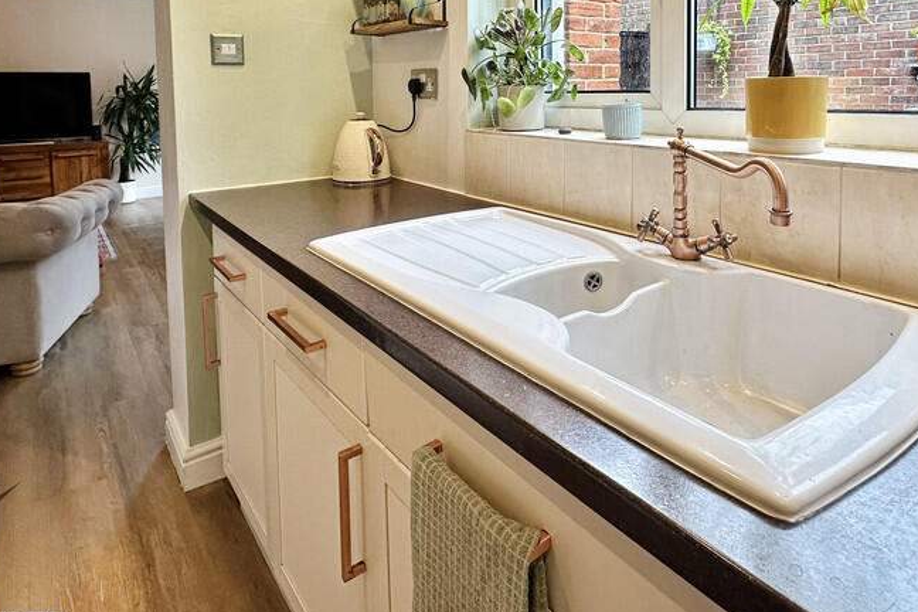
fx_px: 586
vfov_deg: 51.6
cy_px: 122
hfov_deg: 75.9
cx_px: 503
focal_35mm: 23
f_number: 2.2
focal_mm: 2.22
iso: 100
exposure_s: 1/100
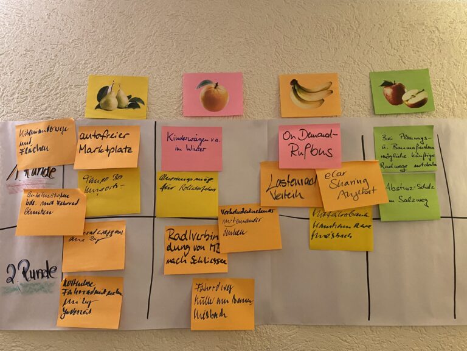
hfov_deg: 67.3
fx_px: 351
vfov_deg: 53.1
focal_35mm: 26
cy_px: 176
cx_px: 234
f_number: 1.8
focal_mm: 4.25
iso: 320
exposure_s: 1/50
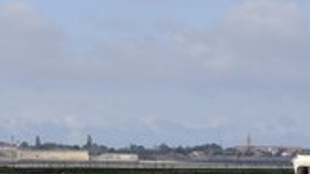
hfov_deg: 7.7
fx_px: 2317
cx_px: 215
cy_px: 110
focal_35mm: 282
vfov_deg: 4.3
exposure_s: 1/200
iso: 100
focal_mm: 70
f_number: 8.5
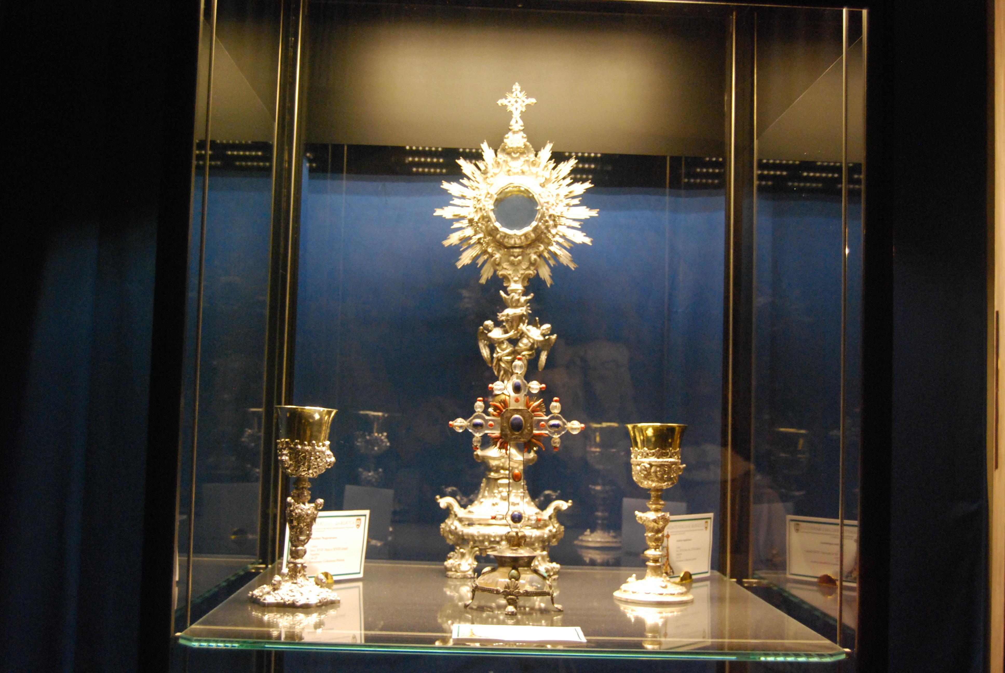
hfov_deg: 43.6
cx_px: 502
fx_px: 1258
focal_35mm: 45
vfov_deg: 29.9
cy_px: 336
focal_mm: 30
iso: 1600
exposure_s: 1/13
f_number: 4.2
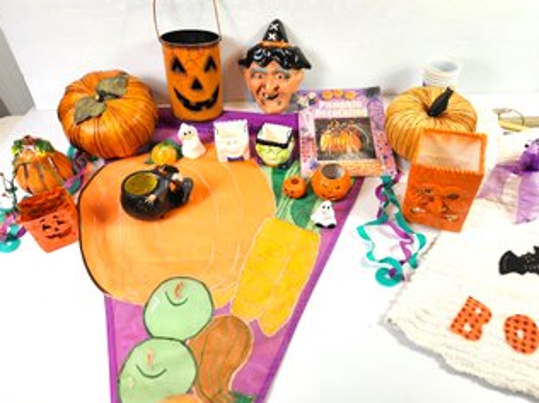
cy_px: 199
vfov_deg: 54.8
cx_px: 286
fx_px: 389
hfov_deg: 69.4
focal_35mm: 25
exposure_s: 1/120
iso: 125
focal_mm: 5.4
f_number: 1.8
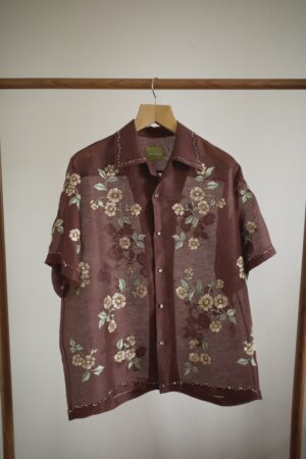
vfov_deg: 65.5
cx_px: 153
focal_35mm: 28
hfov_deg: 46.4
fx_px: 357
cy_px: 230
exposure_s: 1/13
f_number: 2.8
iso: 125
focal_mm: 18.3
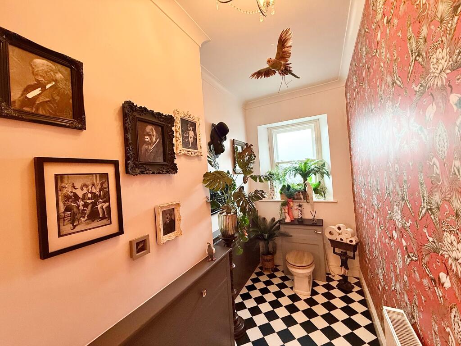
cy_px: 173
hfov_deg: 102.1
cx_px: 230
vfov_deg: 85.7
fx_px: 186
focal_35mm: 14
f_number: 2.2
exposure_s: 1/50
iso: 320
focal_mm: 2.22
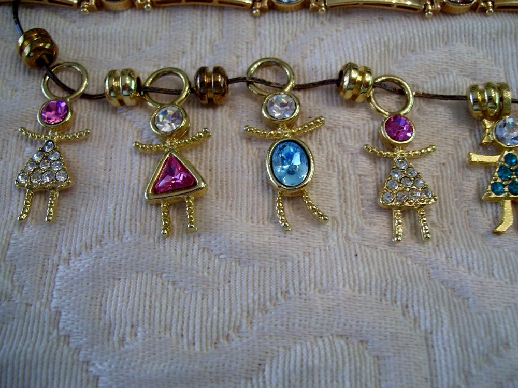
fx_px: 554
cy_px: 194
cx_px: 259
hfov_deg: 50.1
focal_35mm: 37
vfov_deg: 38.7
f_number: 2.7
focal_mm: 6
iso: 160
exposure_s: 1/15
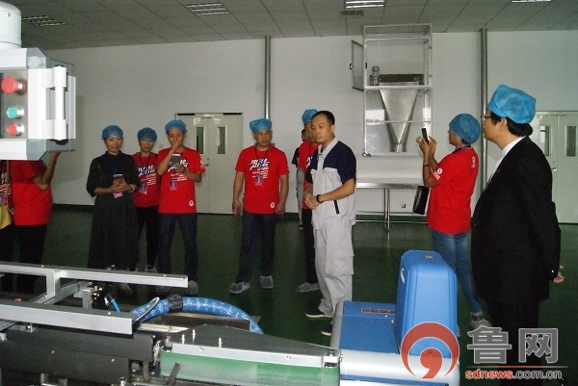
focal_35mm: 27
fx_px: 434
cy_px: 193
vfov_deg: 48.0
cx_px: 289
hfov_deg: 67.3
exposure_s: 1/160
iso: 3200
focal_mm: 18
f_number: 11
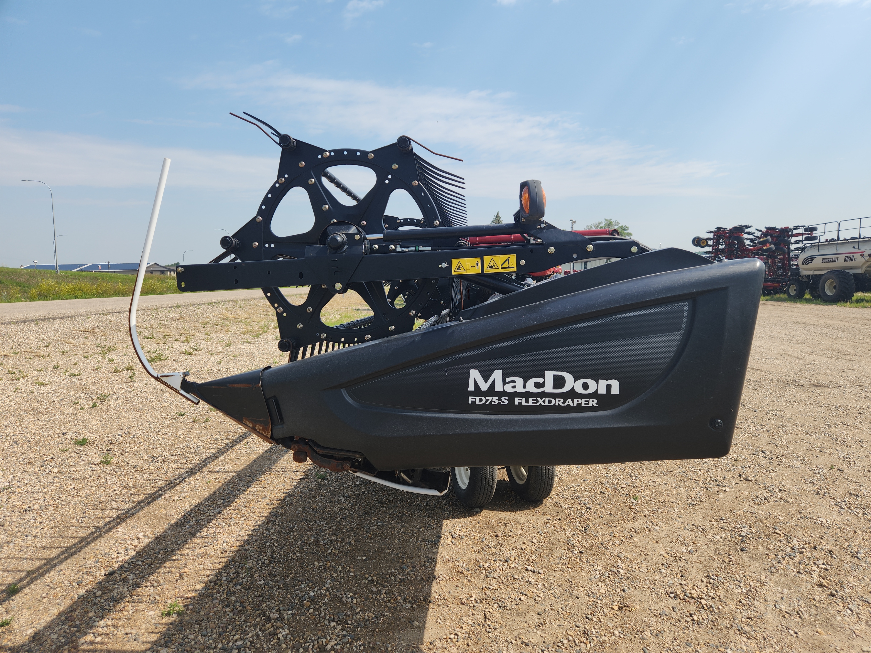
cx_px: 436
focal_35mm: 23
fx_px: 579
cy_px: 326
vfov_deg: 58.9
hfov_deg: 73.9
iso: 20
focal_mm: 5.4
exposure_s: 1/1584
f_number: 1.8
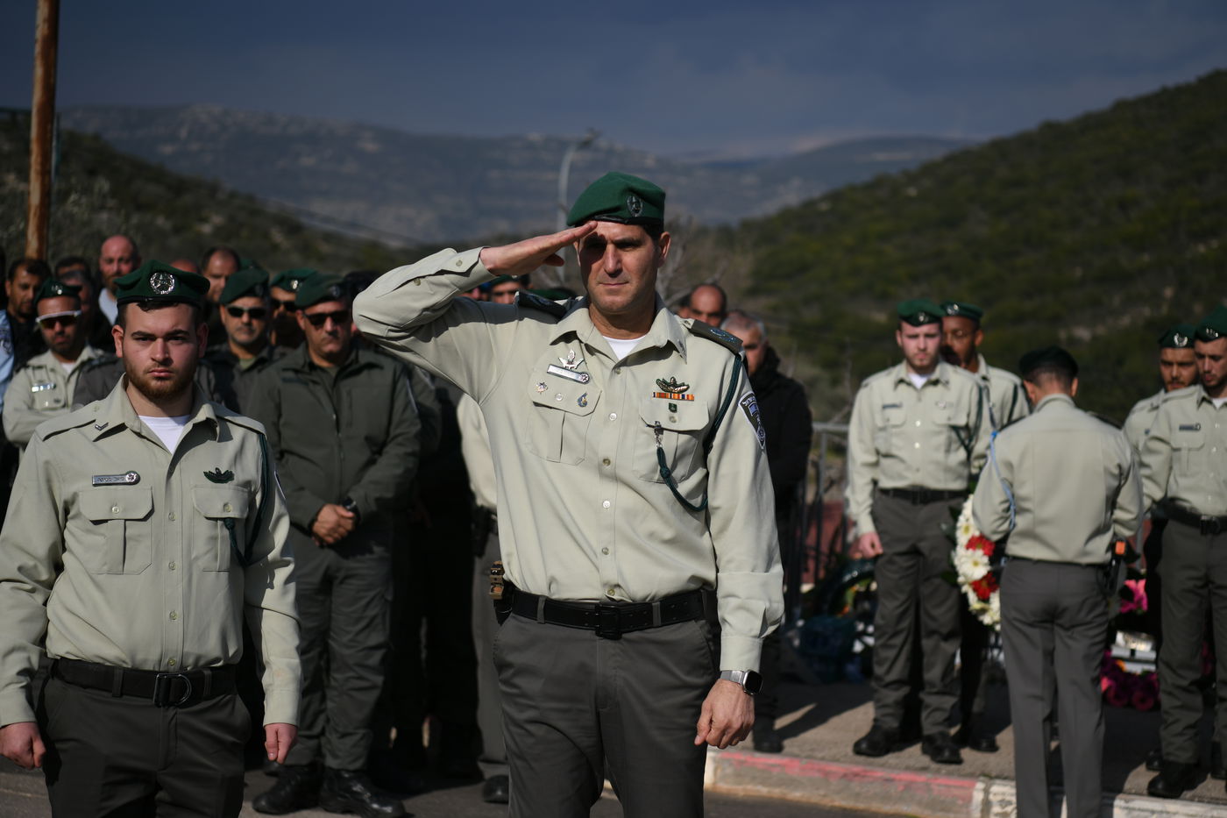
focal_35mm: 70
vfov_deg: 19.5
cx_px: 614
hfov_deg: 28.8
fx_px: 2385
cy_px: 409
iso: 125
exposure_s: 1/5000
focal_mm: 70
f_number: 3.2
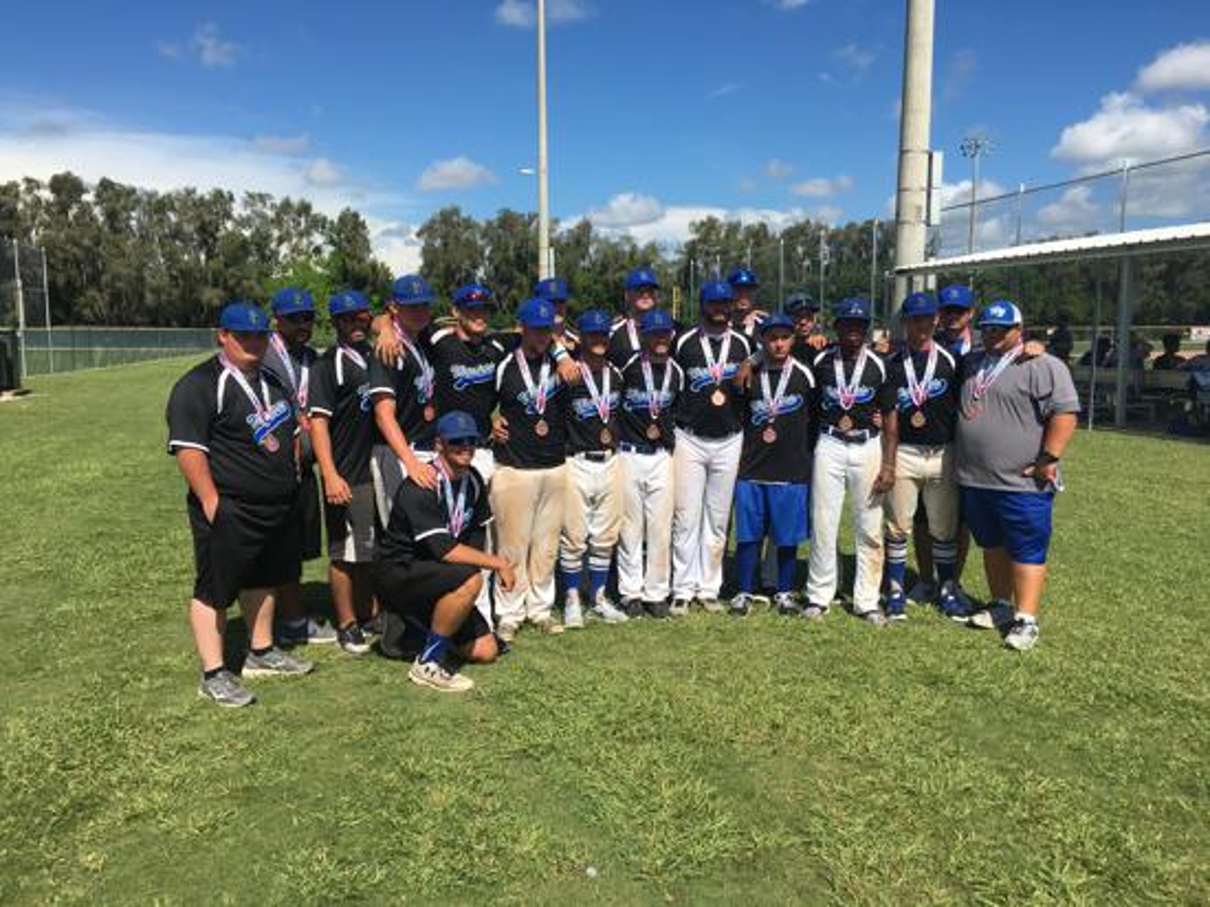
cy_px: 454
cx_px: 605
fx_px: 1013
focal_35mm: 29
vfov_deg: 48.2
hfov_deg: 61.7
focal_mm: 4.15
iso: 25
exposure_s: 1/2262
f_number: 2.2
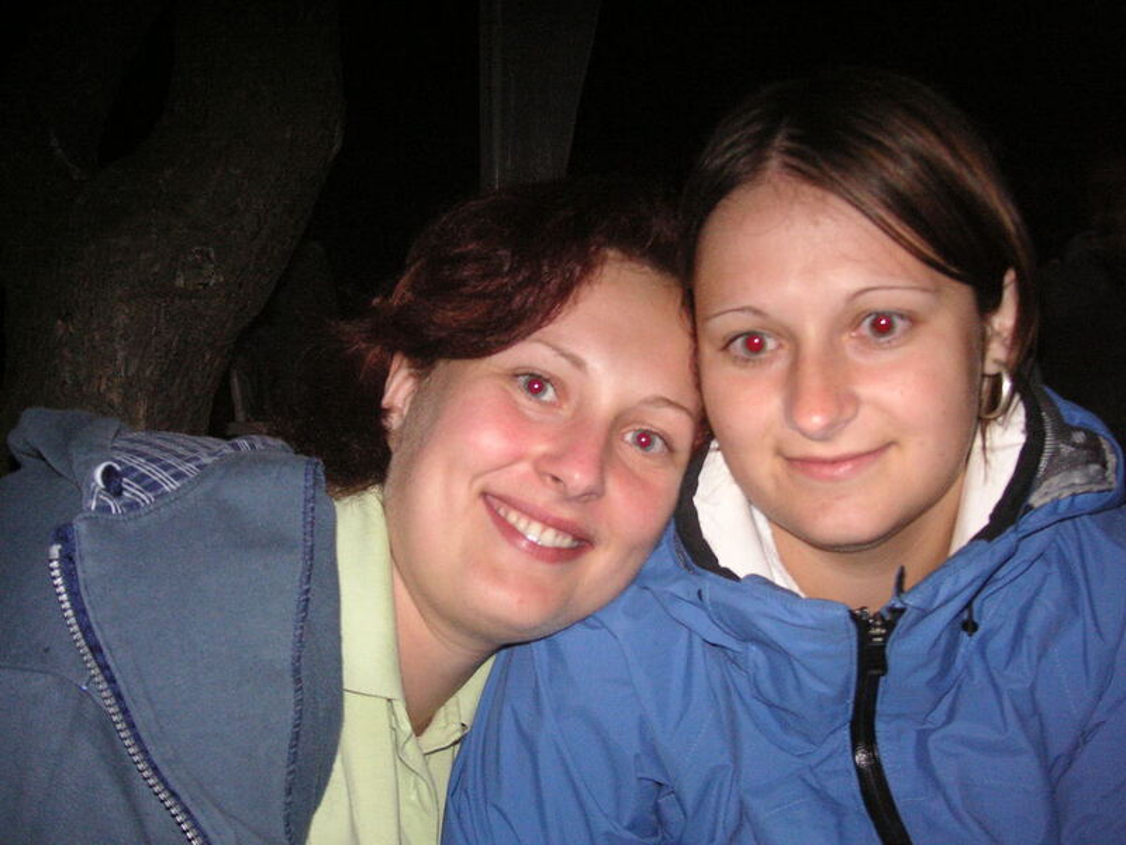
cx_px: 563
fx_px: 1204
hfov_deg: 50.1
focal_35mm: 37
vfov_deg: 38.7
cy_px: 422
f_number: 2.8
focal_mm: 6.1
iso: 160
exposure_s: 1/45
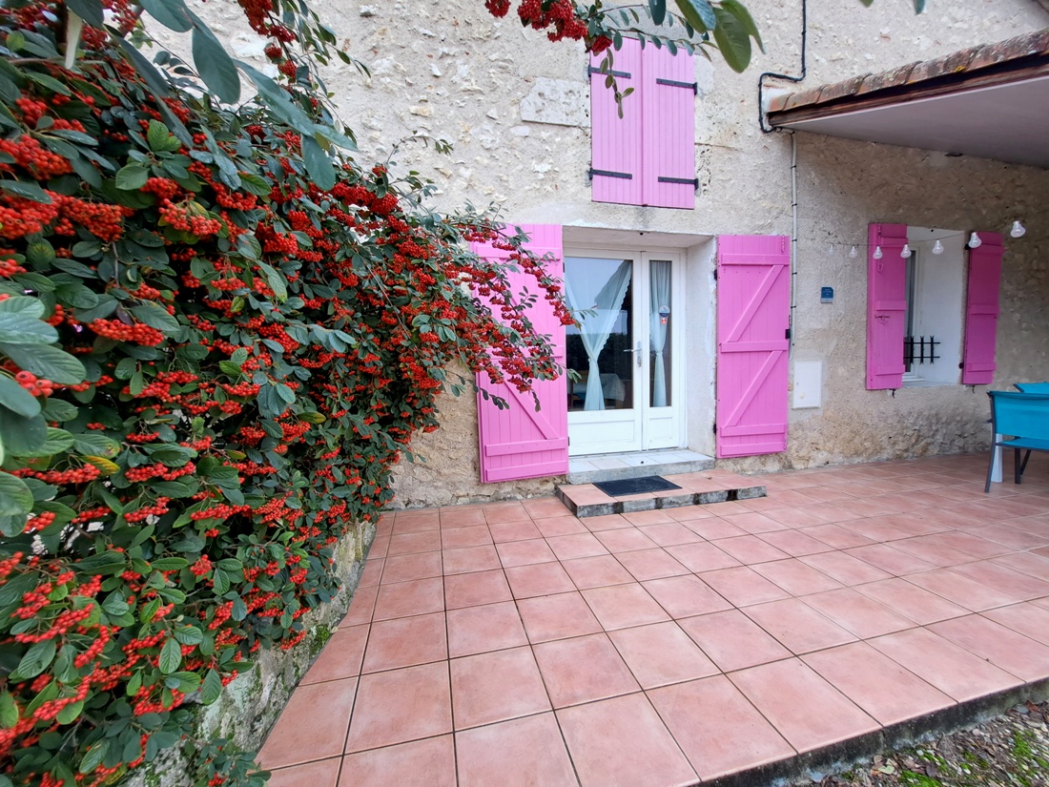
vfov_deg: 89.9
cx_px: 524
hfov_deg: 106.2
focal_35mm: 13
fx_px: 394
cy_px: 394
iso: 50
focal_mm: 1.74
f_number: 2.2
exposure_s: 1/50
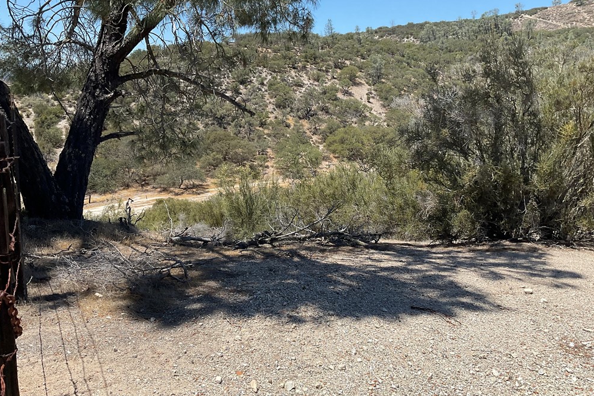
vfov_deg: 42.3
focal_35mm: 31
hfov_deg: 60.3
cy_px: 187
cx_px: 299
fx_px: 511
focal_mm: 3
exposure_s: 1/1786
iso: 16
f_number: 1.8
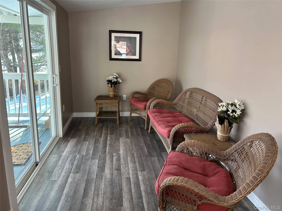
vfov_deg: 53.1
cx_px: 141
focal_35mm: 26
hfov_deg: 67.3
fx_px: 212
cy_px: 106
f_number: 1.5
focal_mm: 5.7
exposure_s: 1/120
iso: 100
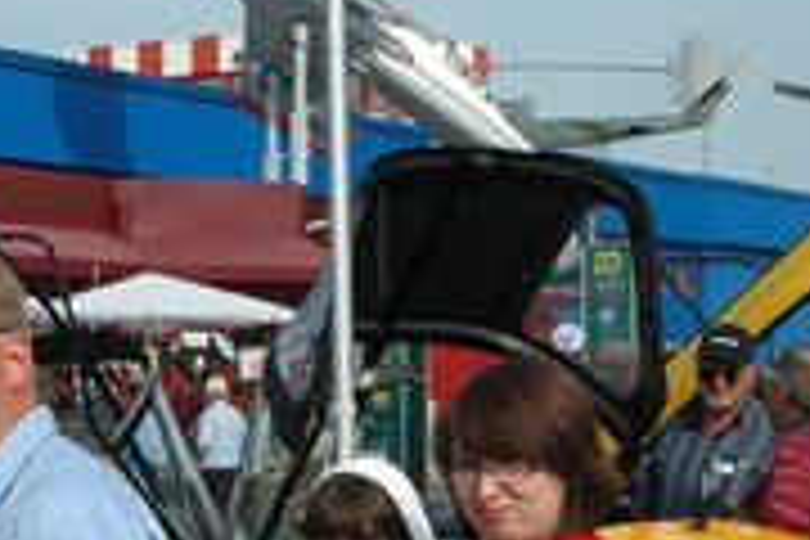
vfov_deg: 13.1
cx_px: 124
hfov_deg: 19.5
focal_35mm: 103
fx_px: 2320
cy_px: 565
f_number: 11
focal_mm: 31
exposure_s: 1/500
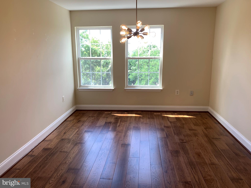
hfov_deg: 67.3
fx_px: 188
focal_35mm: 26
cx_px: 126
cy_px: 94
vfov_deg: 53.0
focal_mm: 4.25
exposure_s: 1/120
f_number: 1.8
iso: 25
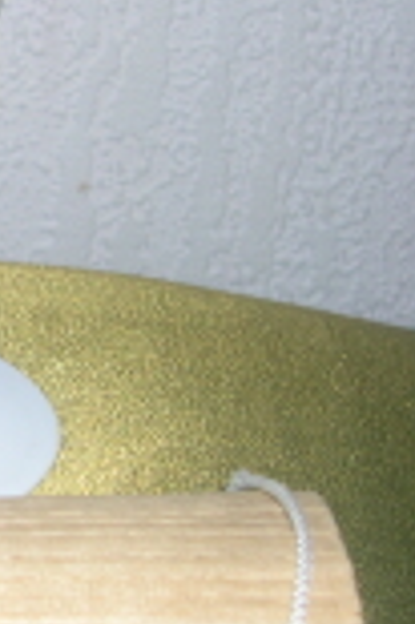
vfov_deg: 17.7
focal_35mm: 116
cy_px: 350
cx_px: -431
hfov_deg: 10.7
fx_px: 2010
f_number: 2.8
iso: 100
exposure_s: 1/60
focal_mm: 8
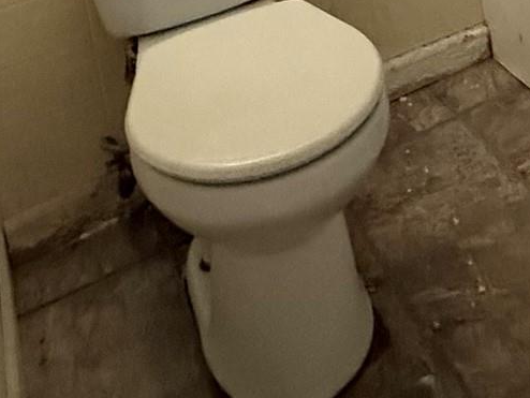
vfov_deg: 19.1
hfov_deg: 31.9
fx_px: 888
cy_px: -323
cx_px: 459
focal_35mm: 58
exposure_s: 1/60
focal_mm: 2.22
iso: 800
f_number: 2.2
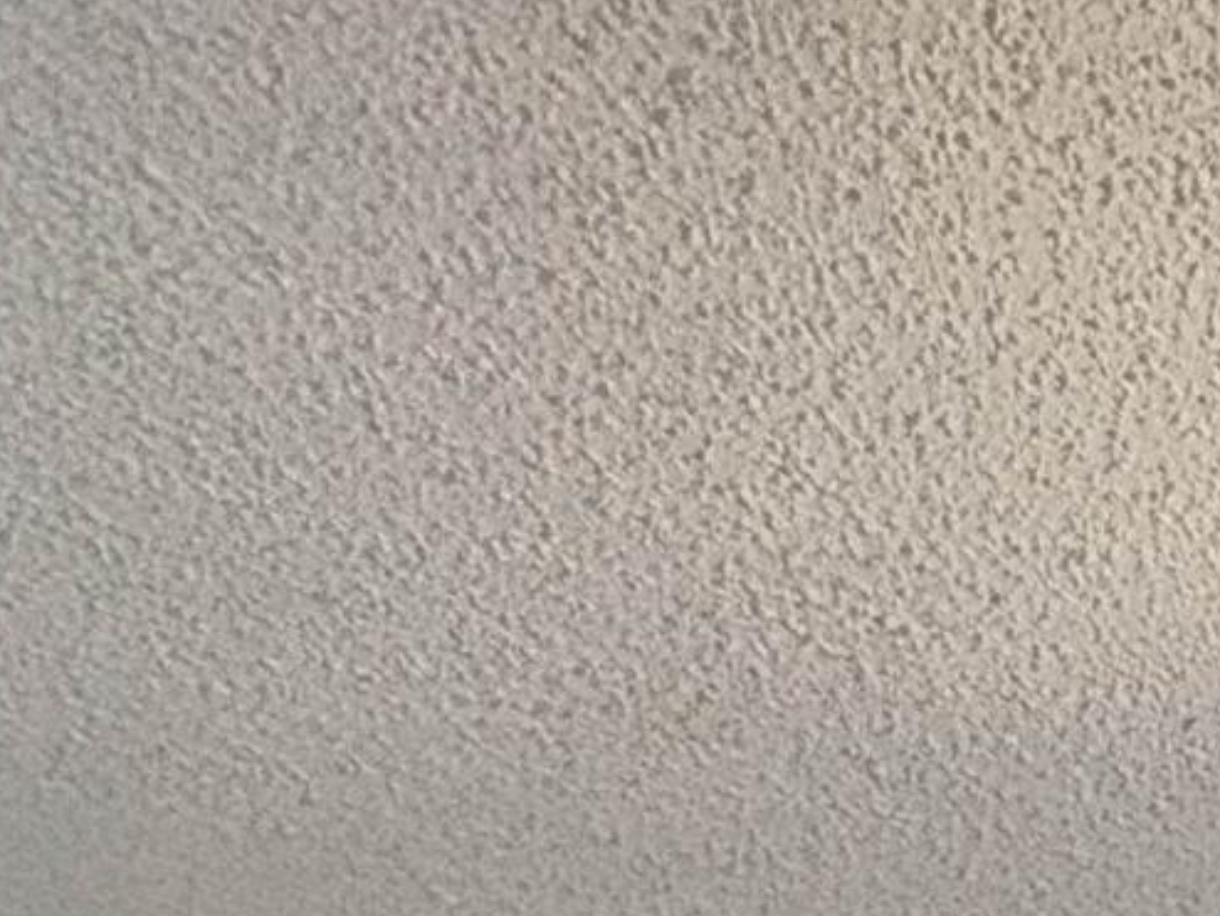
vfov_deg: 11.5
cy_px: 2620
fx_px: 2997
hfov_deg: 21.1
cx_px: 1541
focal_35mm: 85
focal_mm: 2.22
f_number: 2.2
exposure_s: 1/120
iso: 160
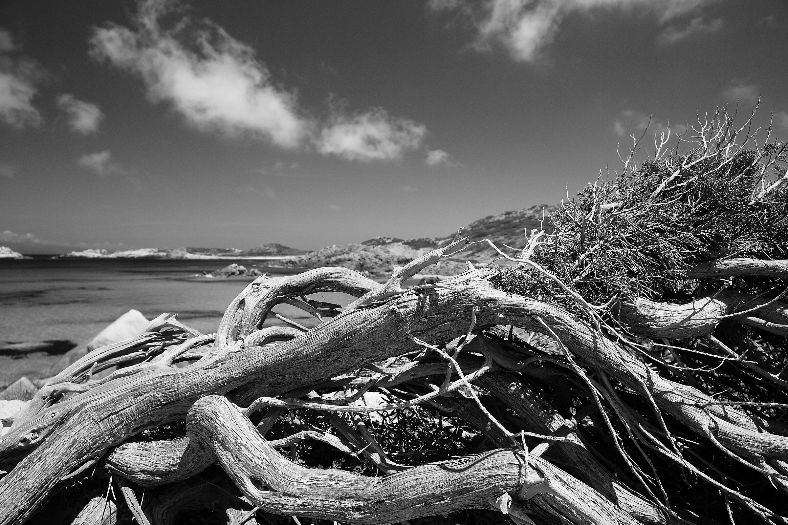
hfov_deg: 76.1
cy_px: 262
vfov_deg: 55.1
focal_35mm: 23
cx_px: 394
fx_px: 503
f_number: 6.4
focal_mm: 15
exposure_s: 1/550
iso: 200
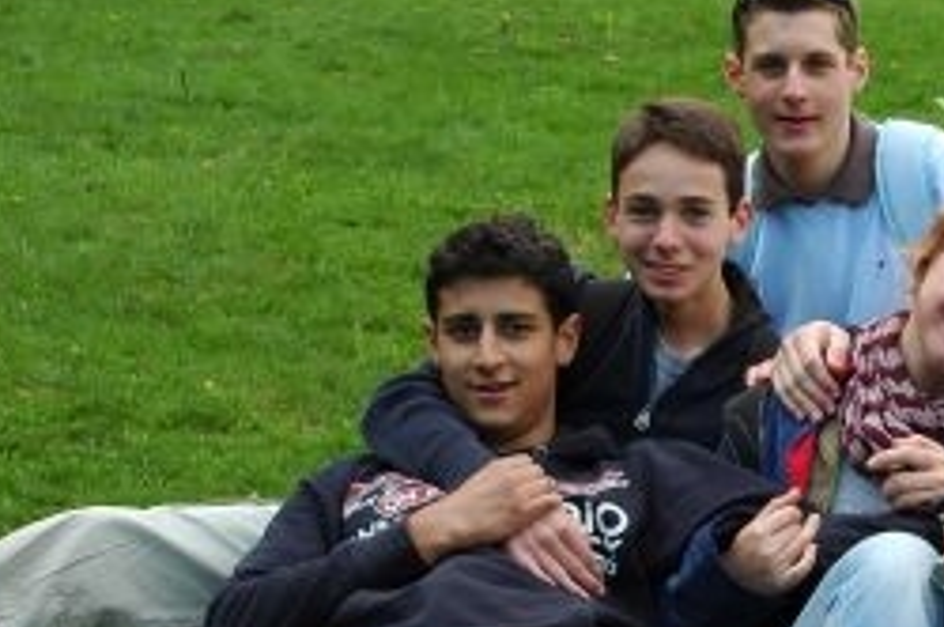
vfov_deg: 12.1
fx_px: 2933
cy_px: 519
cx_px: 993
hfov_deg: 17.7
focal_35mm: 112
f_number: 9
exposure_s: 1/80
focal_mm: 34
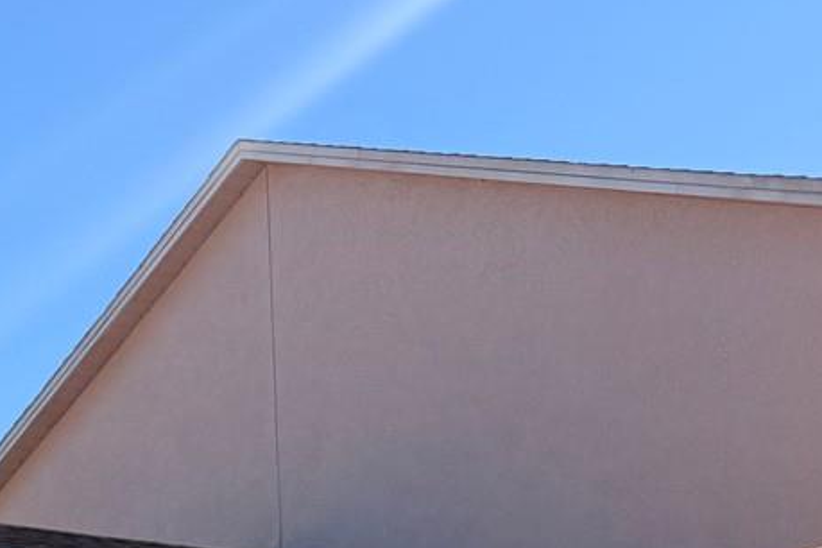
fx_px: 1986
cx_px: -505
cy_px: 895
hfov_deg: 19.5
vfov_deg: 14.3
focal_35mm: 87
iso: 80
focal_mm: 6.76
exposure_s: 1/2370
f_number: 1.78
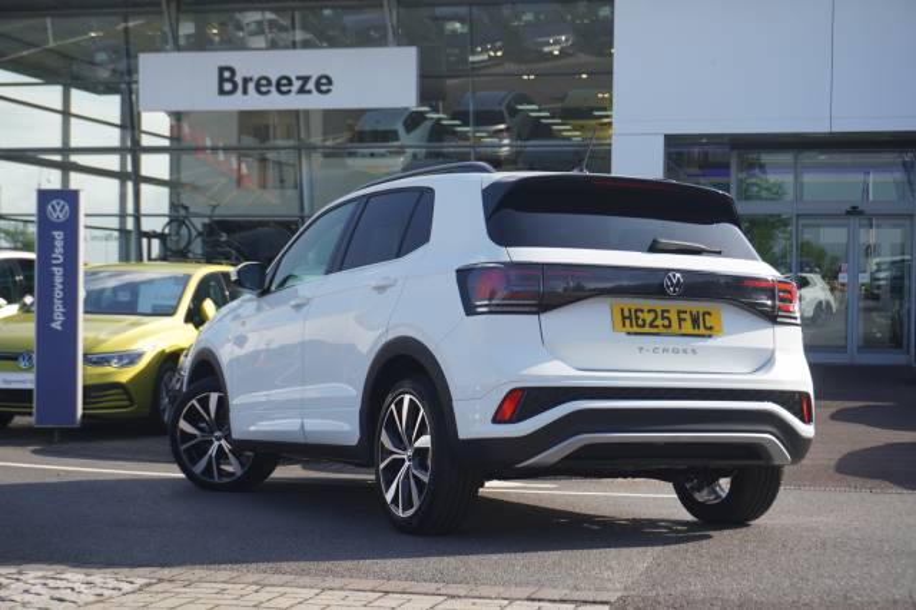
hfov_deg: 33.4
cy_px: 305
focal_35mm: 60
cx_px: 458
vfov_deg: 22.6
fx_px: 1526
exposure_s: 1/160
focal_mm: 40
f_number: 5.6
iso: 125
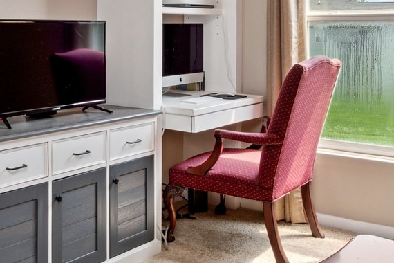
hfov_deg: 35.3
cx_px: 104
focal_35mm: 55
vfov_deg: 23.7
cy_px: 24
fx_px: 607
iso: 320
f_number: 8
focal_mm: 13
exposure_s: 1/30
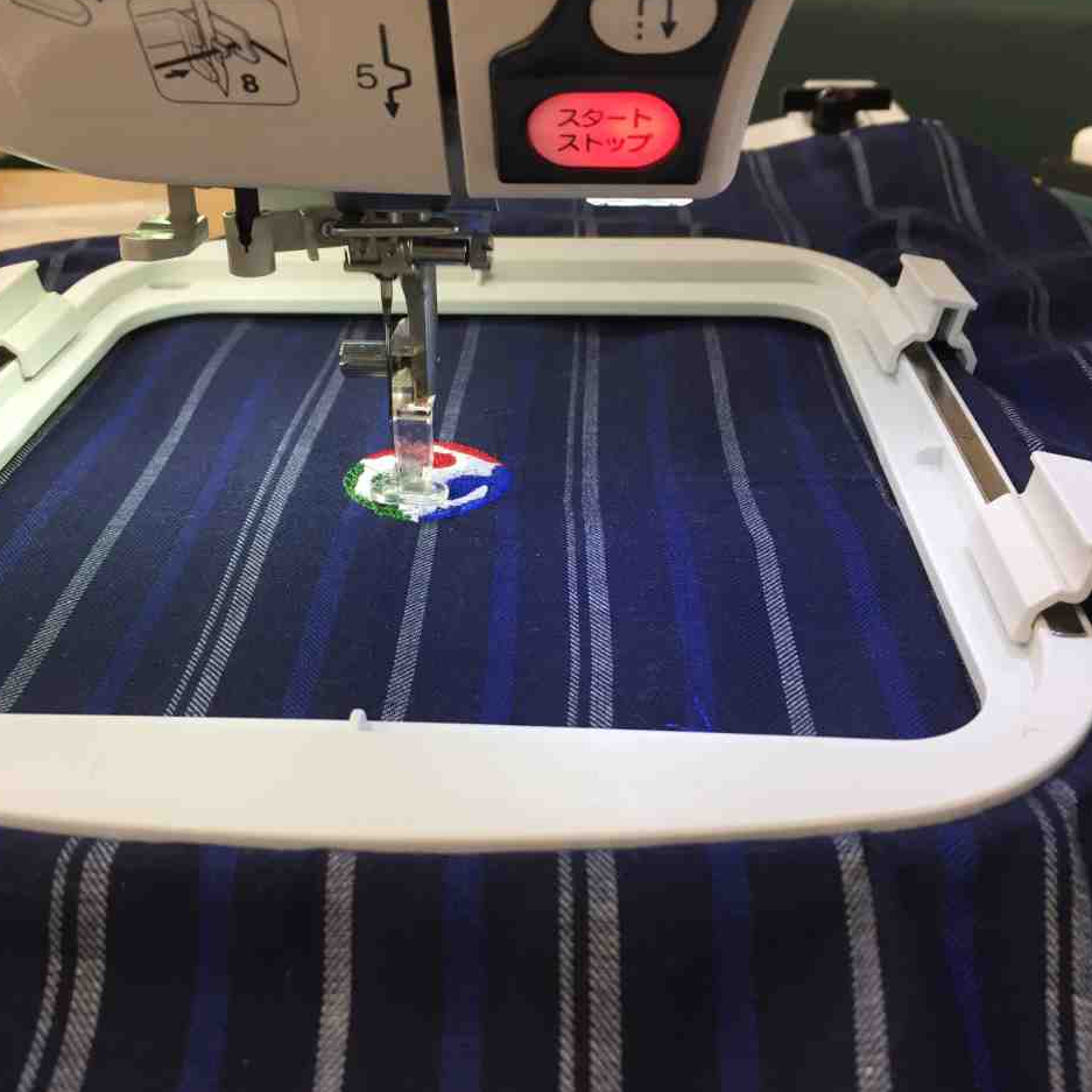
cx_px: 488
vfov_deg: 47.2
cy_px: 547
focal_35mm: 35
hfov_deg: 47.1
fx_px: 1249
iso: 40
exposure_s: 1/30
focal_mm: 4.15
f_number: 2.2
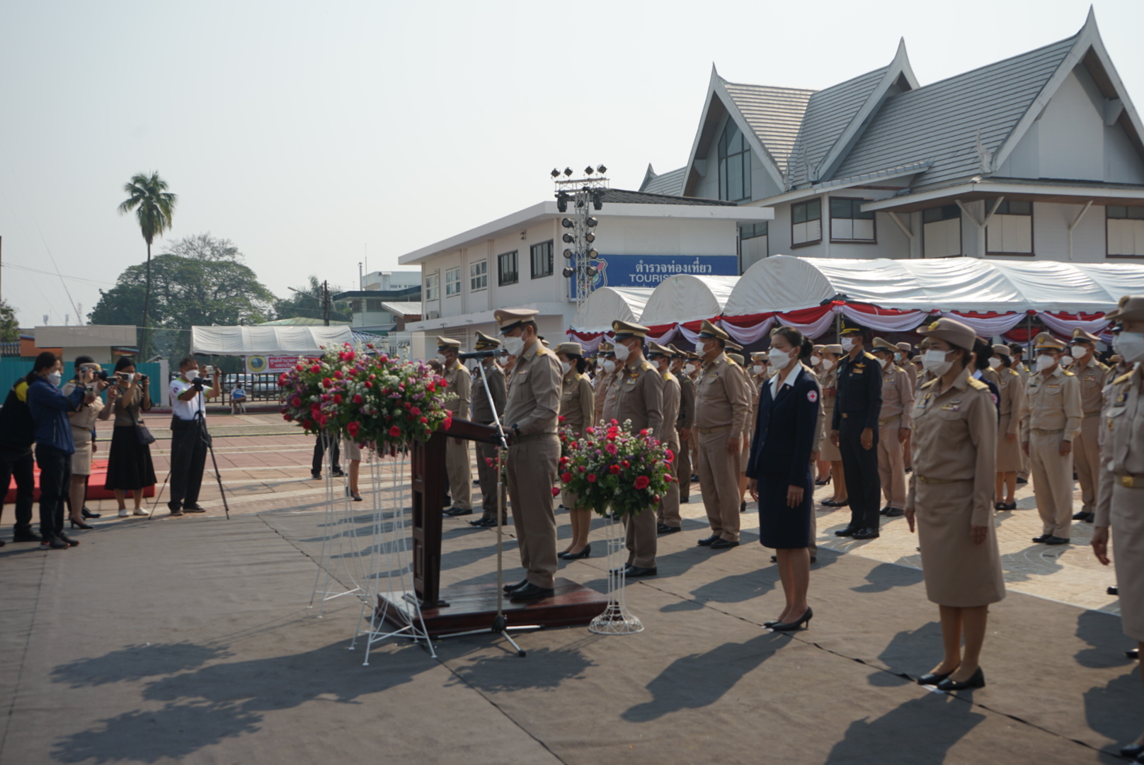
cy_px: 382
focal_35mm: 37
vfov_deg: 36.0
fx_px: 1177
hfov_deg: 51.9
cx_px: 572
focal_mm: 37
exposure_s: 1/500
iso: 100
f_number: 7.1
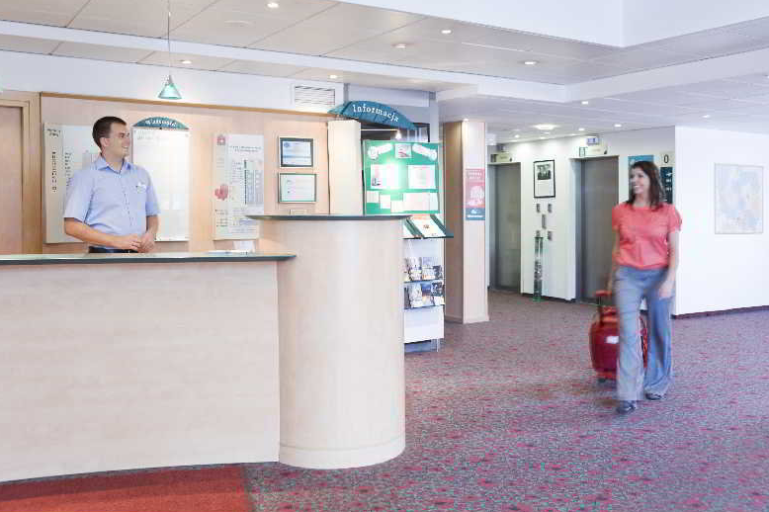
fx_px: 769
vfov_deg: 36.8
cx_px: 375
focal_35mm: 36
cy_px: 252
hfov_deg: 53.1
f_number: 4
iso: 400
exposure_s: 1/10
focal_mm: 35
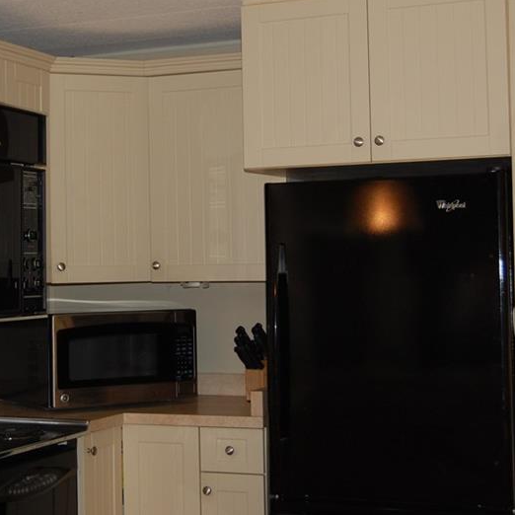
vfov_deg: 24.6
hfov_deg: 24.4
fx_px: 1178
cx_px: 138
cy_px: 222
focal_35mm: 70
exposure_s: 1/60
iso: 400
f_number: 4.2
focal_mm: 28
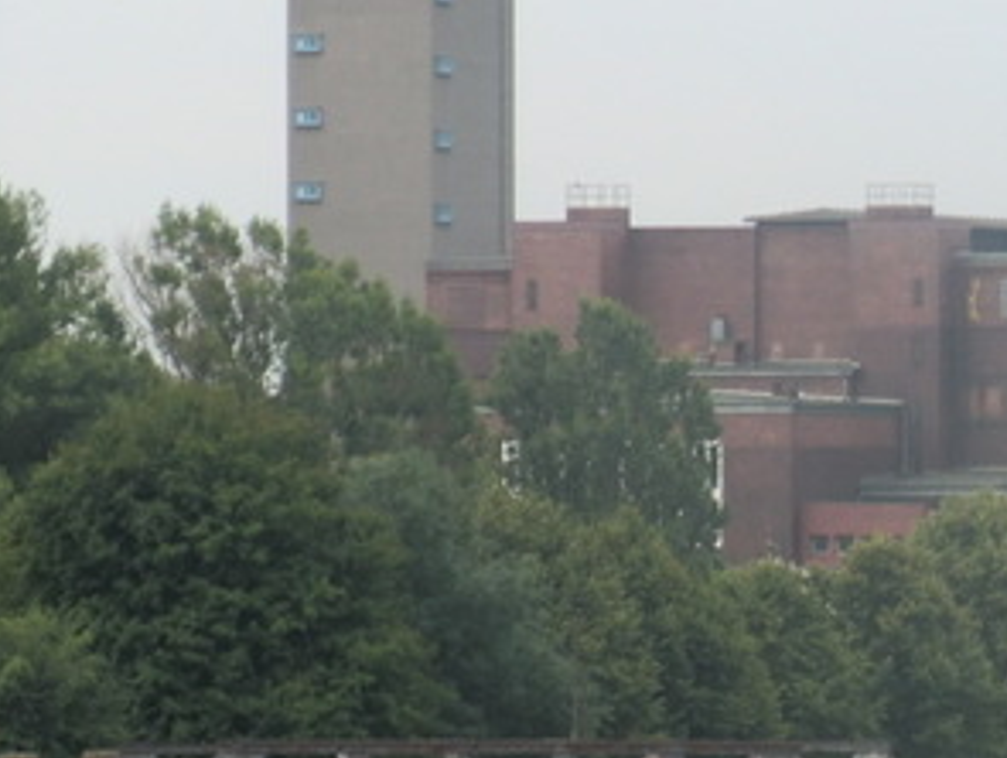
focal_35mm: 431
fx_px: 12553
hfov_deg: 4.6
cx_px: 1079
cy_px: 516
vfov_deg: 3.5
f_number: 5.2
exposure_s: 1/200
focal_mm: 35.7
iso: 100
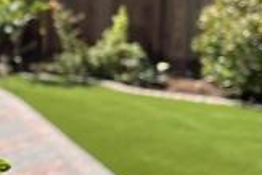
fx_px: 772
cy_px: 69
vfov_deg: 12.9
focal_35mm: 106
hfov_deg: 17.7
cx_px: -104
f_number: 1.6
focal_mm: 5.1
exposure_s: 1/1513
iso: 32
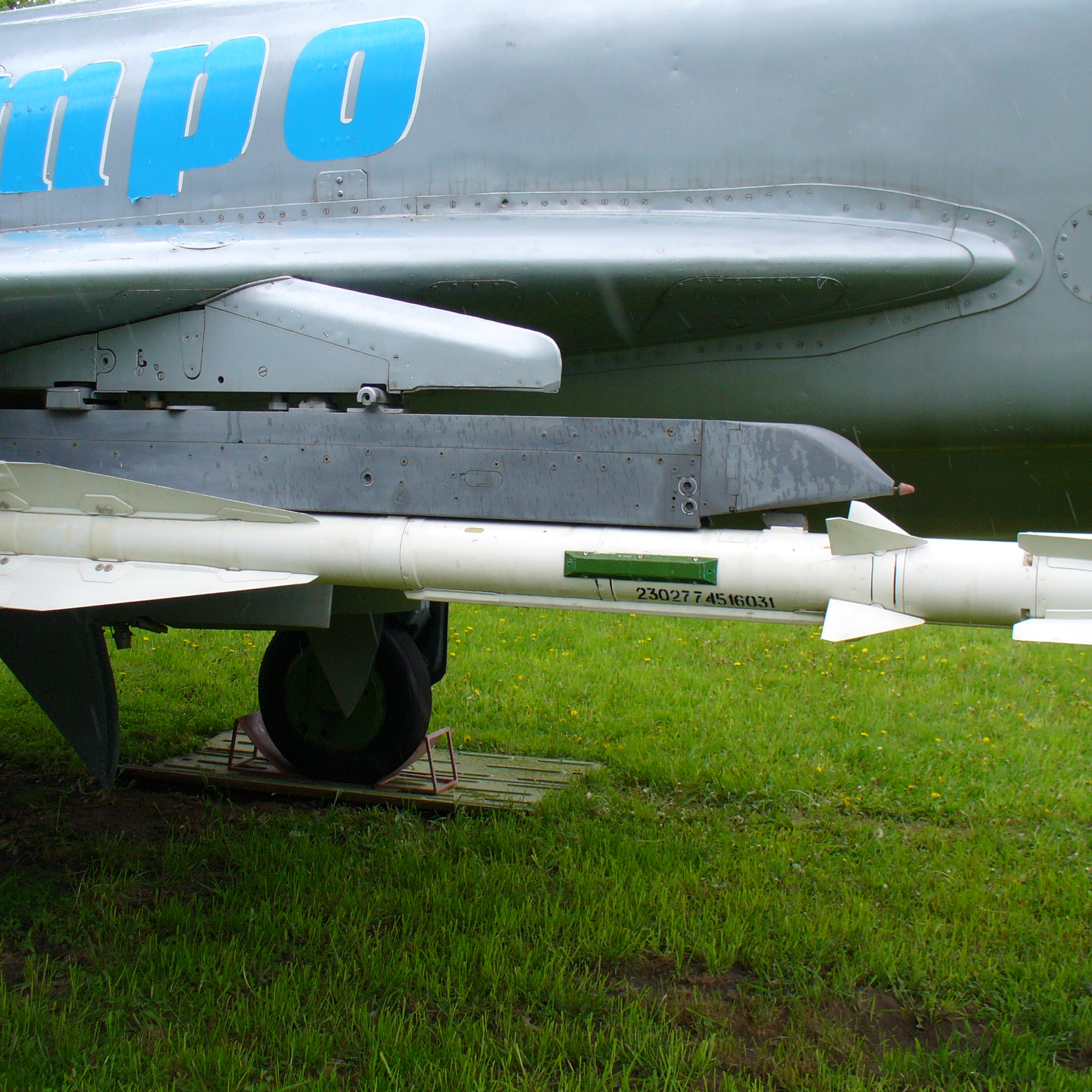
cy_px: 546
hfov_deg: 38.3
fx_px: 1570
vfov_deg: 38.3
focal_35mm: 44
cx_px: 534
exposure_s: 1/250
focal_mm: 6.1
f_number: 2.8
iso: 80
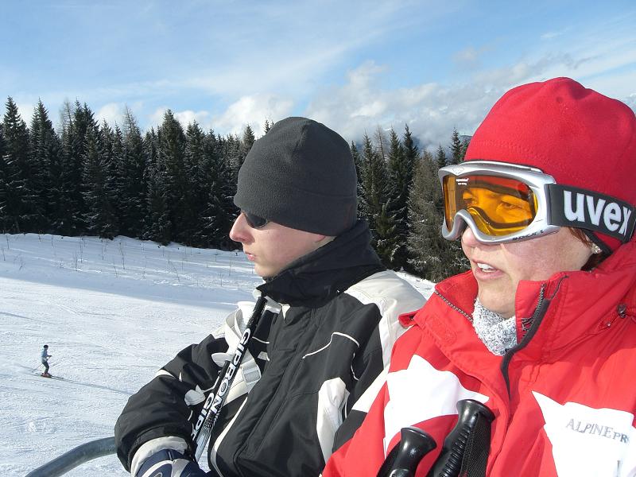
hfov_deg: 49.0
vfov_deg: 37.7
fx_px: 698
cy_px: 238
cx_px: 318
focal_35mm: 38
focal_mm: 6.3
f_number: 4.4
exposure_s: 1/800
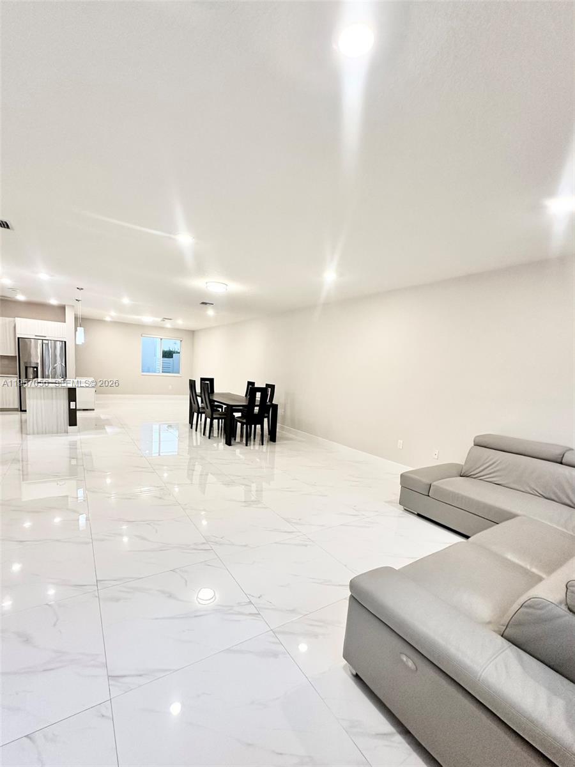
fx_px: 310
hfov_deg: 85.7
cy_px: 384
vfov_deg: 102.1
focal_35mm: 14
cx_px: 288
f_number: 2.2
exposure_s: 1/120
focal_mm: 2.22
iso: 200
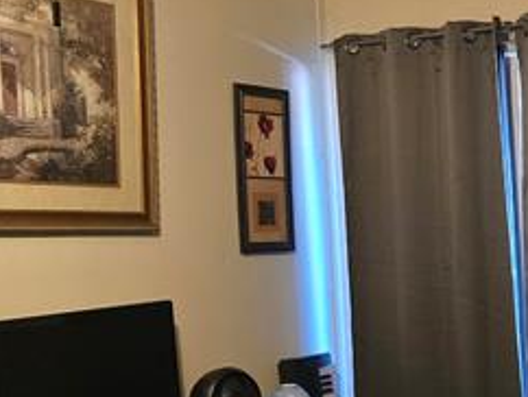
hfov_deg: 23.9
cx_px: 589
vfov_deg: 19.1
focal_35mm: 76
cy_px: 360
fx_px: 1160
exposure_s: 1/60
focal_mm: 6.3
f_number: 1.7
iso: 1250
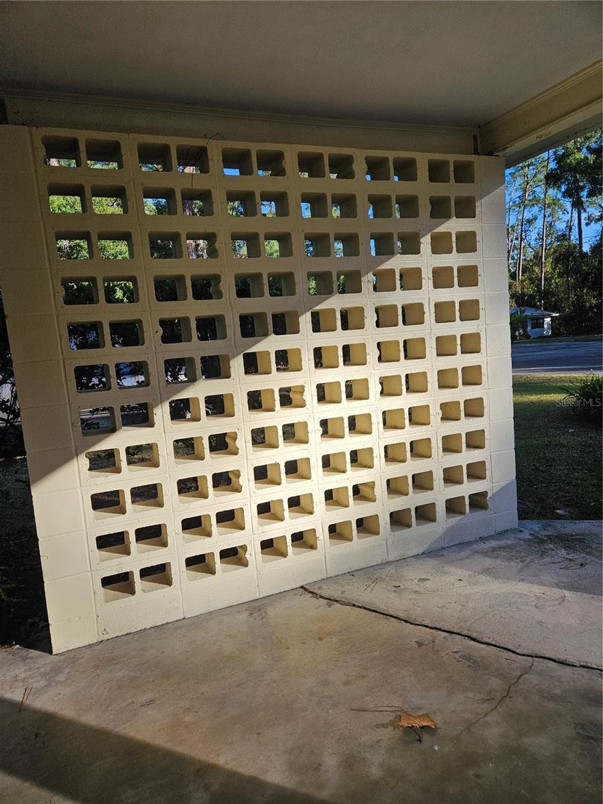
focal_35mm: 23
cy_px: 402
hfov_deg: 58.9
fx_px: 534
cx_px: 302
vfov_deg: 73.9
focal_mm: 5.4
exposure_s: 1/2000
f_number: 1.8
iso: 50
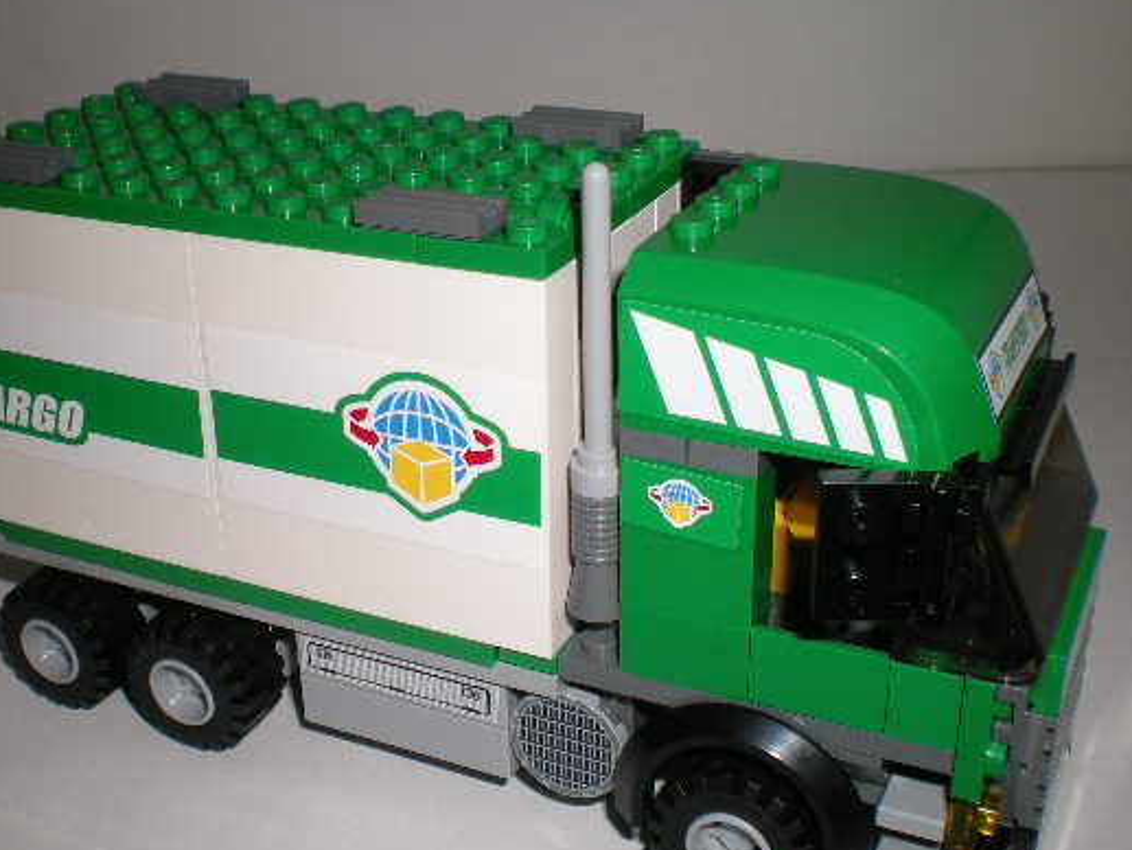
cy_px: 427
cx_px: 517
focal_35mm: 47
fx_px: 1537
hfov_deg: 40.4
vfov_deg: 30.9
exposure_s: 1/60
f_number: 4.6
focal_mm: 6.3
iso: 64
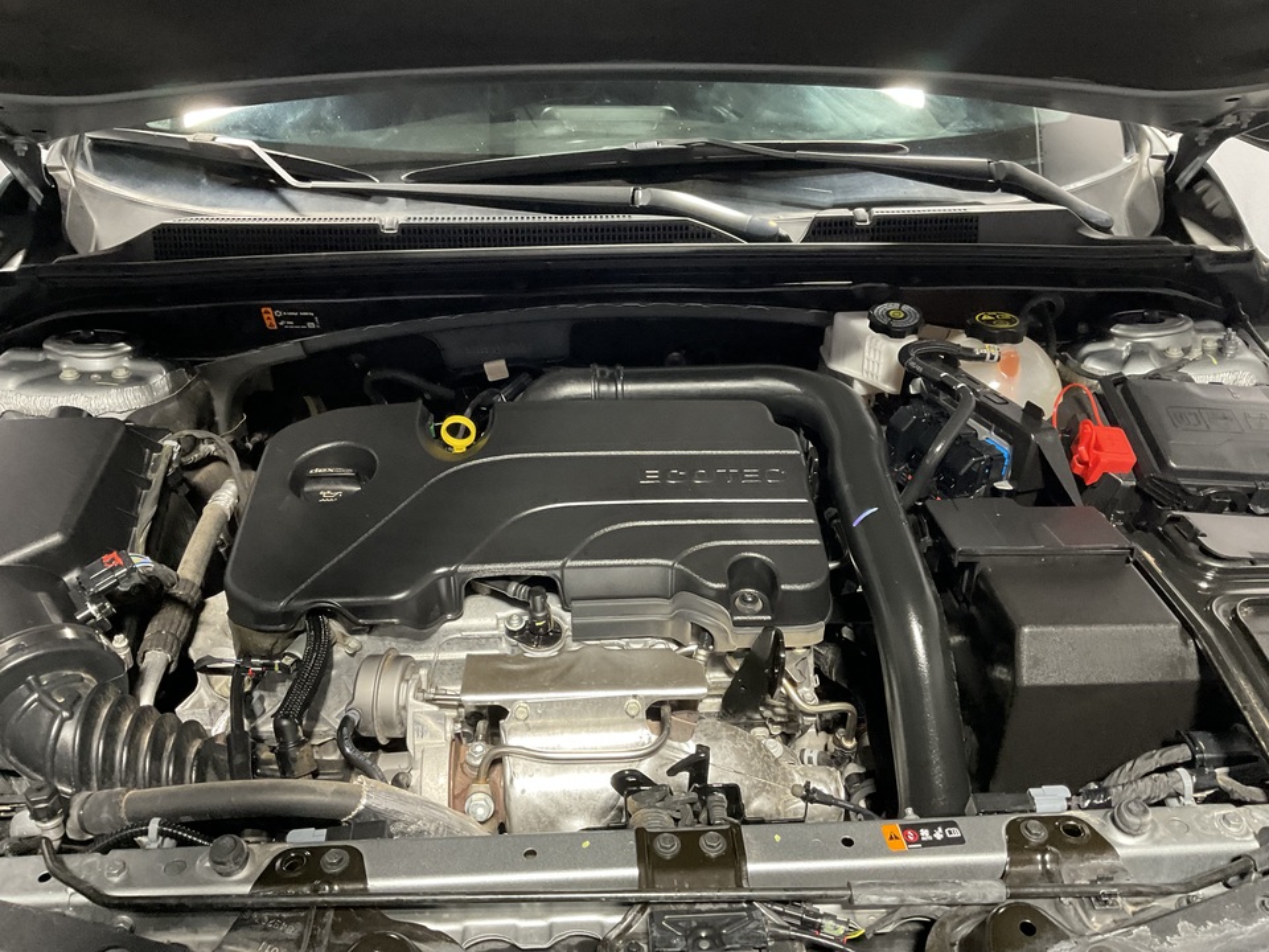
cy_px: 476
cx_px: 634
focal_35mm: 29
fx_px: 1063
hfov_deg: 61.7
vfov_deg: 48.2
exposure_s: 1/60
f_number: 1.8
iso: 250
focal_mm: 3
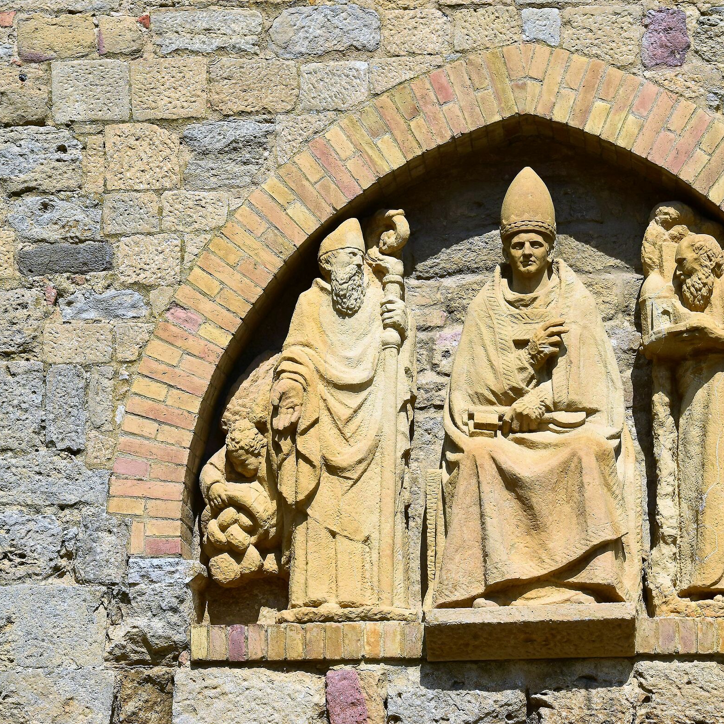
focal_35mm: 121
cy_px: 367
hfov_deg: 14.4
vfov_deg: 14.4
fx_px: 2863
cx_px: 511
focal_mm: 62
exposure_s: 1/500
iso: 400
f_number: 11
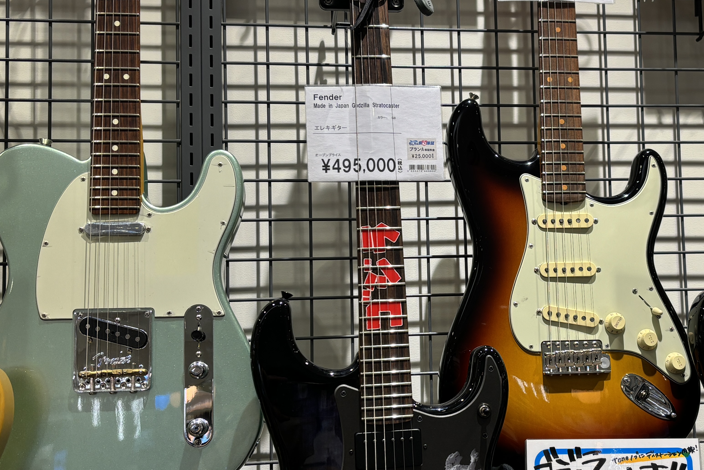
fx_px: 978
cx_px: 465
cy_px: 251
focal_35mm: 50
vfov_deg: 27.0
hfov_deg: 39.2
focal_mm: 5.96
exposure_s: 1/100
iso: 50
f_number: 1.6
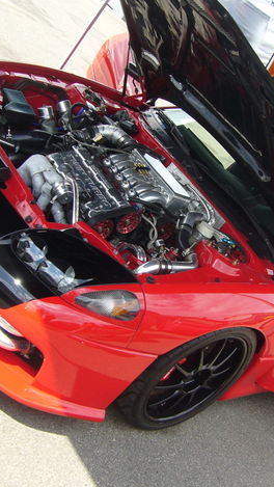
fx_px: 671
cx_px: 183
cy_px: 240
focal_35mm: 52
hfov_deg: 23.0
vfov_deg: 39.9
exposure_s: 1/125
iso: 80
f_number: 5.6
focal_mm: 5.8
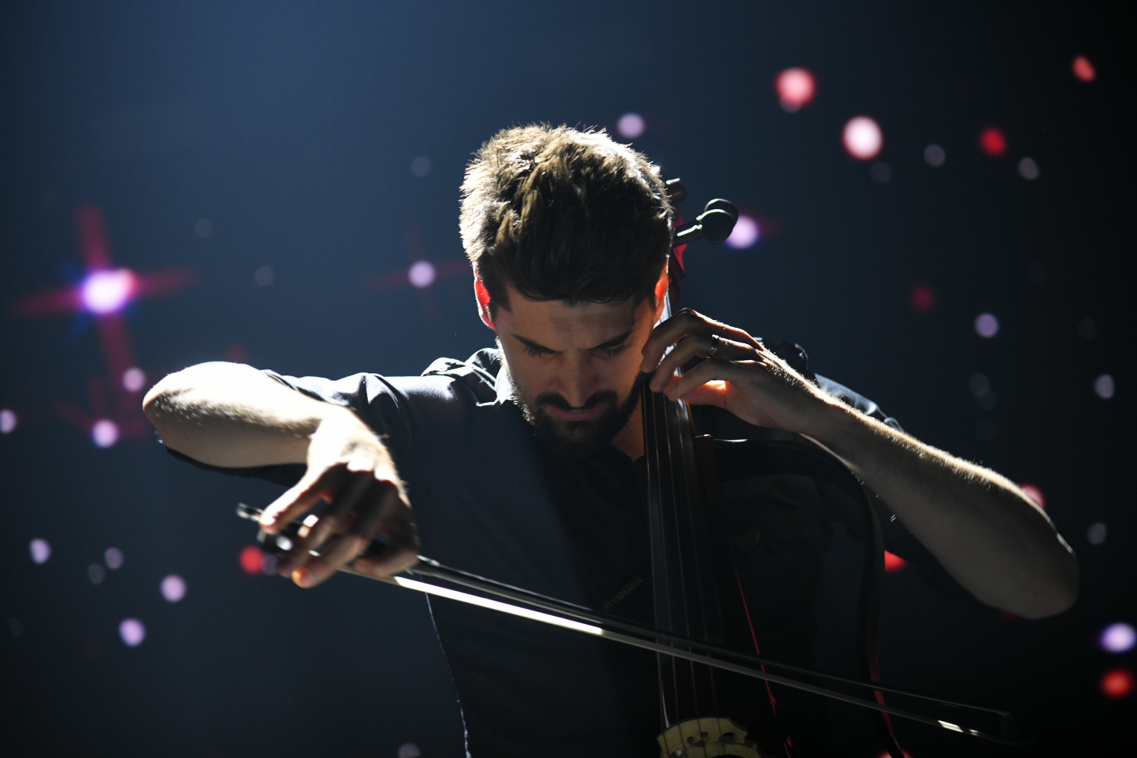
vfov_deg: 11.4
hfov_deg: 17.1
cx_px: 568
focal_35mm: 120
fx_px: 3790
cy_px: 379
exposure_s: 1/160
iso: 1600
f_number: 4
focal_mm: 120
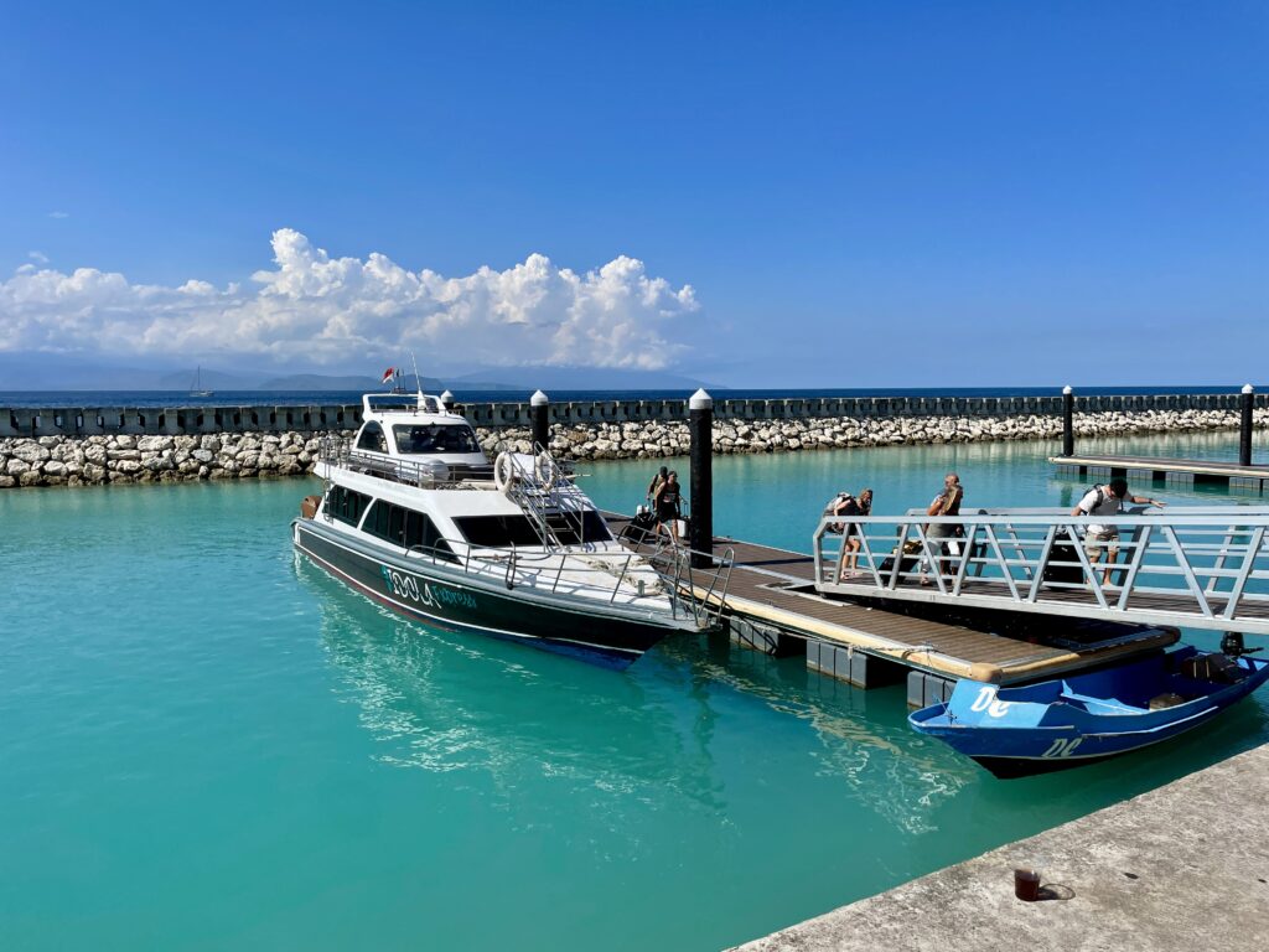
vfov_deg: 53.1
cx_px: 634
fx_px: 953
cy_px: 476
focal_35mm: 26
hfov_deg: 67.3
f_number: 1.6
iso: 32
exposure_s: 1/6494
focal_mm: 4.2
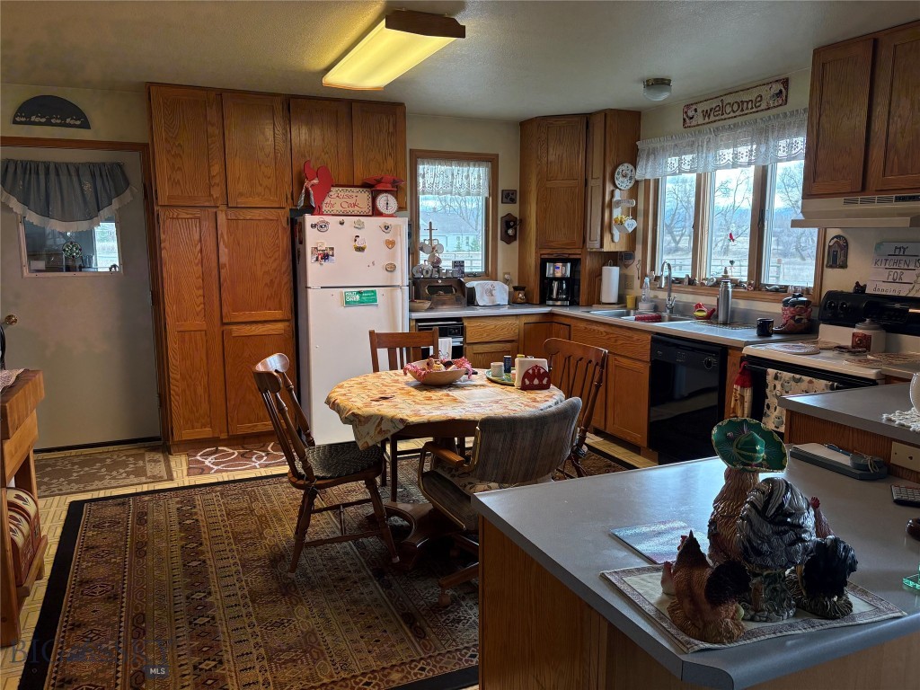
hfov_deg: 67.3
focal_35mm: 26
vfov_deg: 53.1
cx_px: 460
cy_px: 345
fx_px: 691
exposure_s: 1/120
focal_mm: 5.96
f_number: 1.6
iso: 160
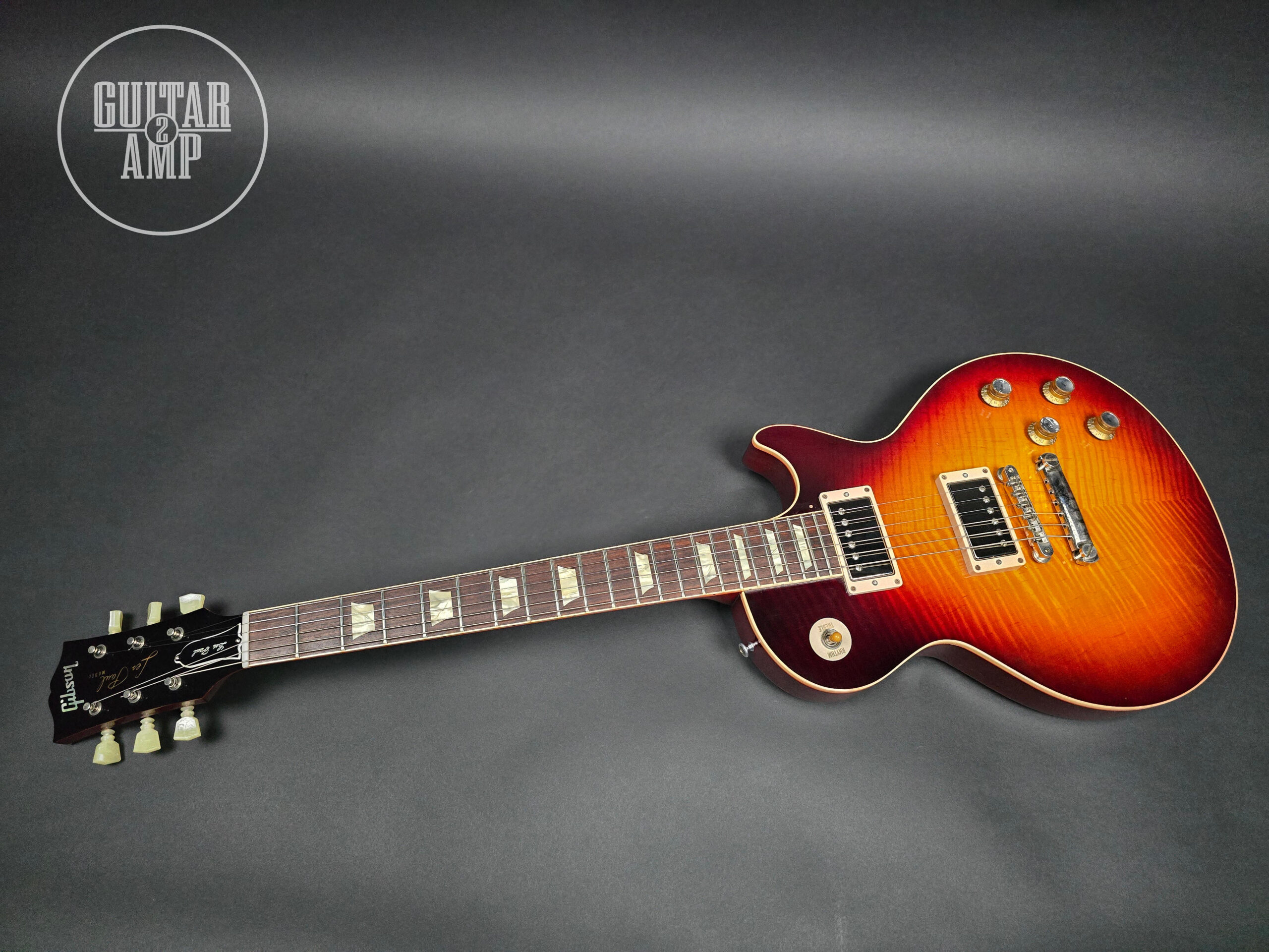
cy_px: 476
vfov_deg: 58.9
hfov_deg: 73.9
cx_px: 634
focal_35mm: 23
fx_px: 843
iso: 2000
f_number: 1.7
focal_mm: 6.3
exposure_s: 1/100
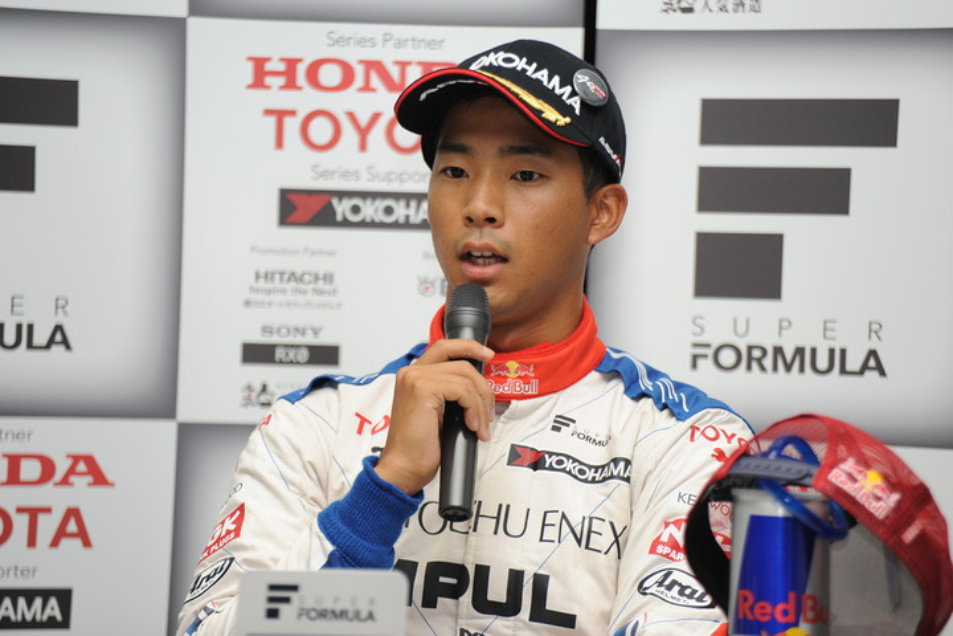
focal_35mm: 200
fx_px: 5294
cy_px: 318
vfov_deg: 6.9
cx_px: 476
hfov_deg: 10.3
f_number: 5.6
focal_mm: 200
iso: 800
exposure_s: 1/250
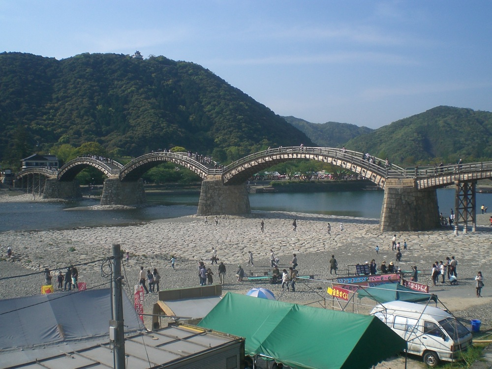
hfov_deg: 49.0
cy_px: 184
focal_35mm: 38
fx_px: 540
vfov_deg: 37.7
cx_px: 246
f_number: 4.4
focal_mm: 6.3
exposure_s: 1/500
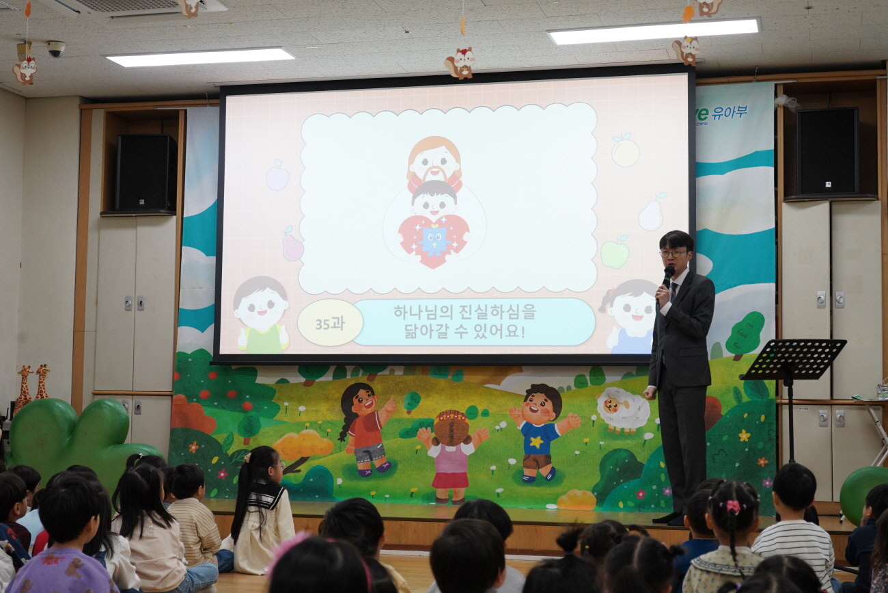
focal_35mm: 60
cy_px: 296
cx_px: 444
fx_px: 1480
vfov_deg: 22.6
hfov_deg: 33.4
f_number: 5.6
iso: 2500
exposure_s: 1/200
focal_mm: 60
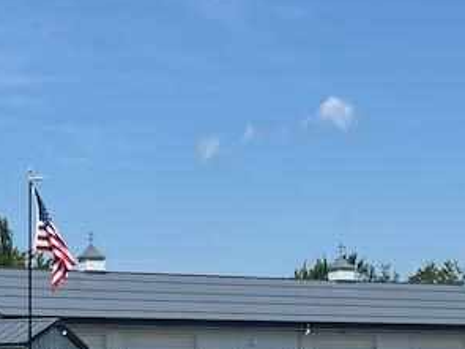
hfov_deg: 17.4
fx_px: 1517
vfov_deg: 12.8
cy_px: 398
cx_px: 169
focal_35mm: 113
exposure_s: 1/5882
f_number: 1.5
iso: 50
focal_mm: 5.7
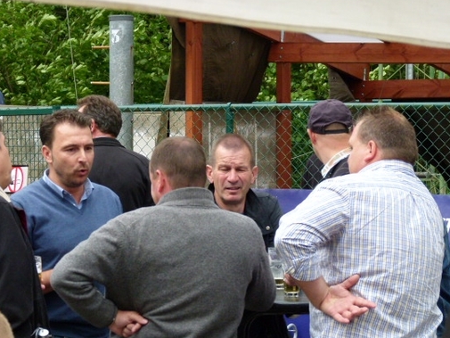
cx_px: 198
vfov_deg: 8.7
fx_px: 2210
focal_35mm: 170
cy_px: 184
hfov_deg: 11.6
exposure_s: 1/320
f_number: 3.6
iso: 250
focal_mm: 25.8
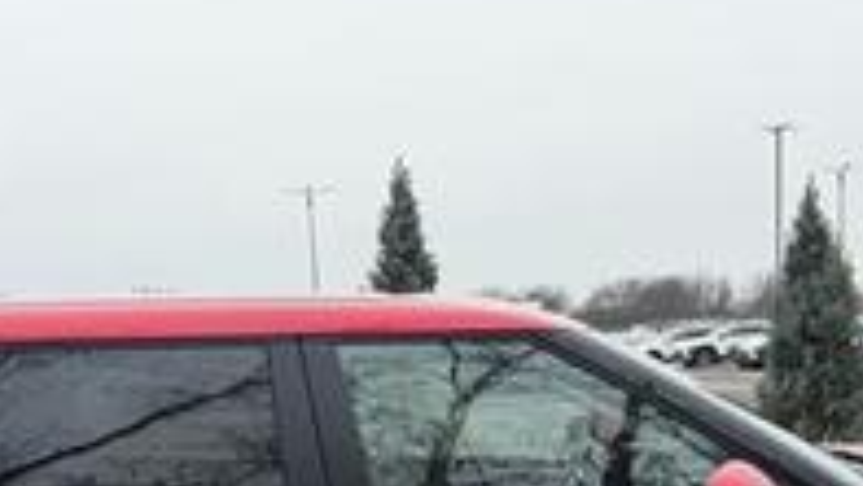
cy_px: 692
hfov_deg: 31.4
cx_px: 394
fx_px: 1534
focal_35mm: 67
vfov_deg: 16.6
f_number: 1.78
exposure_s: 1/1653
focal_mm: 6.76
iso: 80
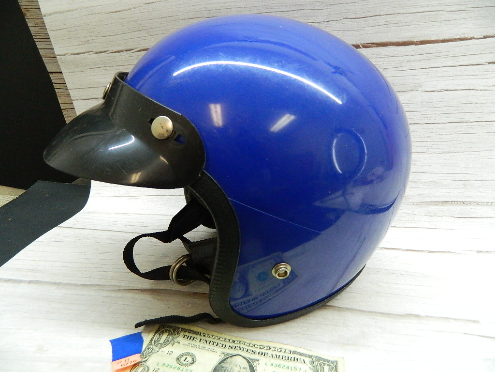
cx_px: 248
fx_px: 357
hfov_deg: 69.4
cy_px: 186
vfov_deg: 54.9
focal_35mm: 25
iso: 400
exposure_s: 1/100
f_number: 3.1
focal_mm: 4.5
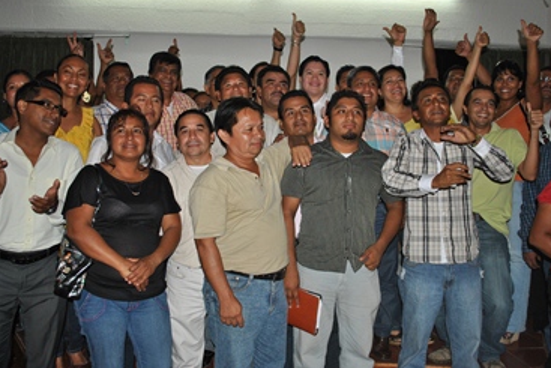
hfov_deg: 57.2
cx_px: 281
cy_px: 159
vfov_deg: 39.9
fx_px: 505
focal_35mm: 33
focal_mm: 18
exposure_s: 1/60
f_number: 3.5
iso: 200
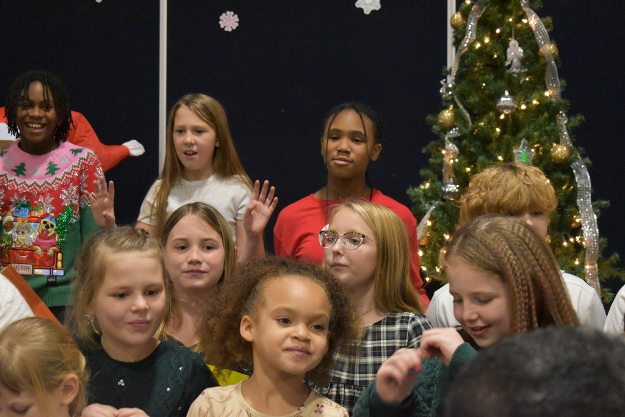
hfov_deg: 24.6
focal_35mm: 82
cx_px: 312
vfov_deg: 16.6
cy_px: 208
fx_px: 1432
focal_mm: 55
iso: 7200
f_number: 5.6
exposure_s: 1/125
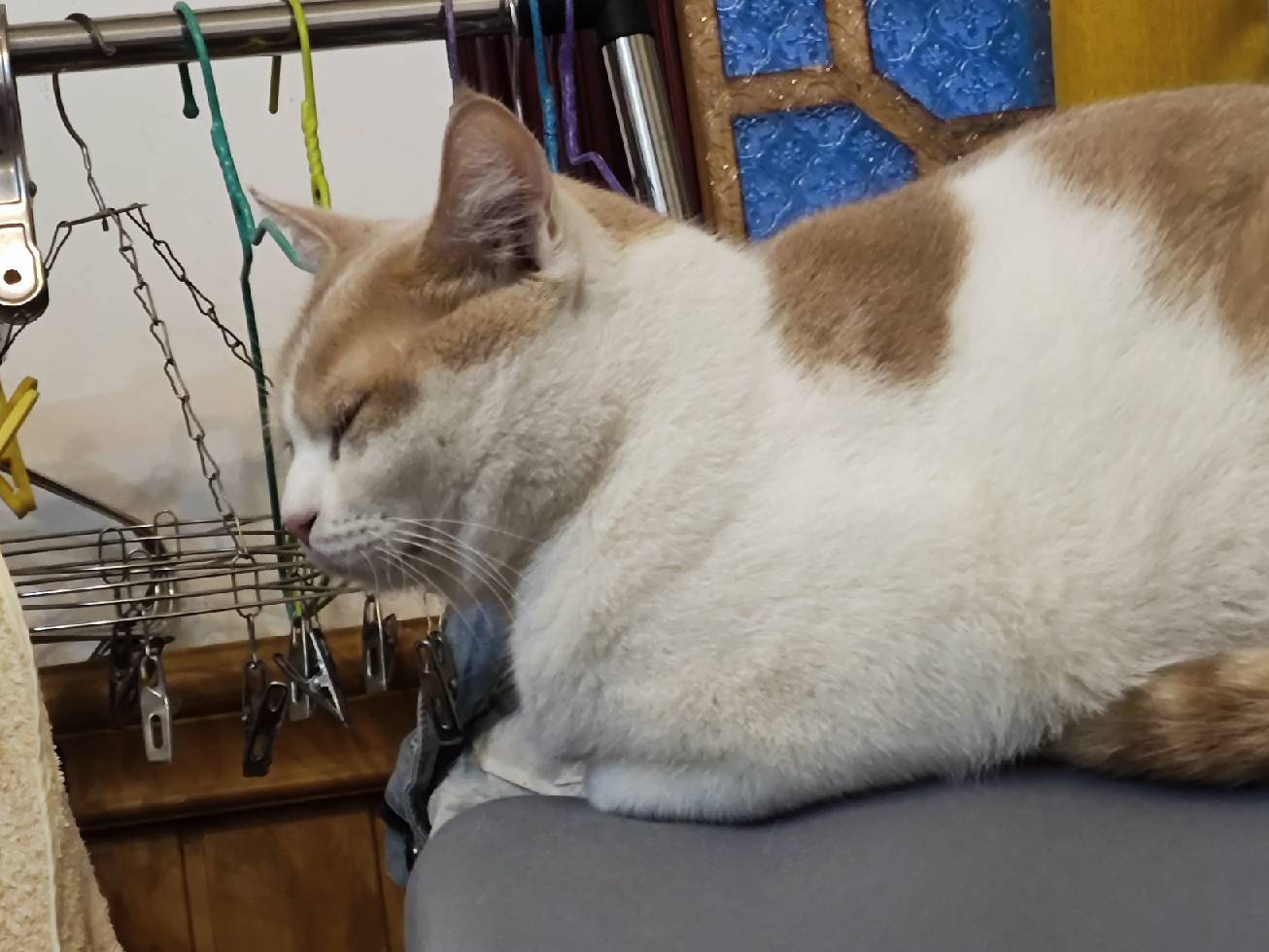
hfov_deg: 13.3
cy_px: 476
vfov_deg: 10.0
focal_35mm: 148
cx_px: 634
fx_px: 5425
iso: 802
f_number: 2.4
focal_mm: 7.48
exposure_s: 1/25
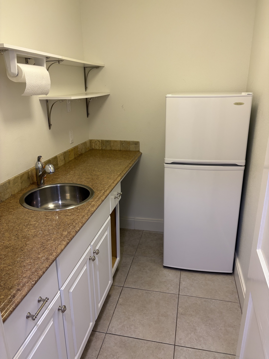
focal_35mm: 26
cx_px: 134
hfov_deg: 53.1
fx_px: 269
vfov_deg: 67.3
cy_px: 180
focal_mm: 5.96
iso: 100
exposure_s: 1/60
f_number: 1.6
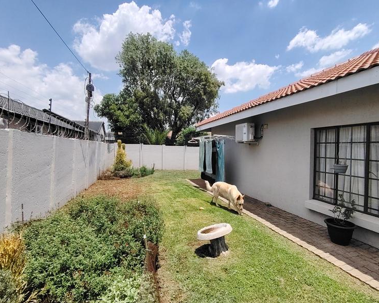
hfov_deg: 86.3
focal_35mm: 18
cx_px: 195
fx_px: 202
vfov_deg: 73.8
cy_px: 154
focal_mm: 1.42
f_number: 2.2
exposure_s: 1/2419
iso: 100
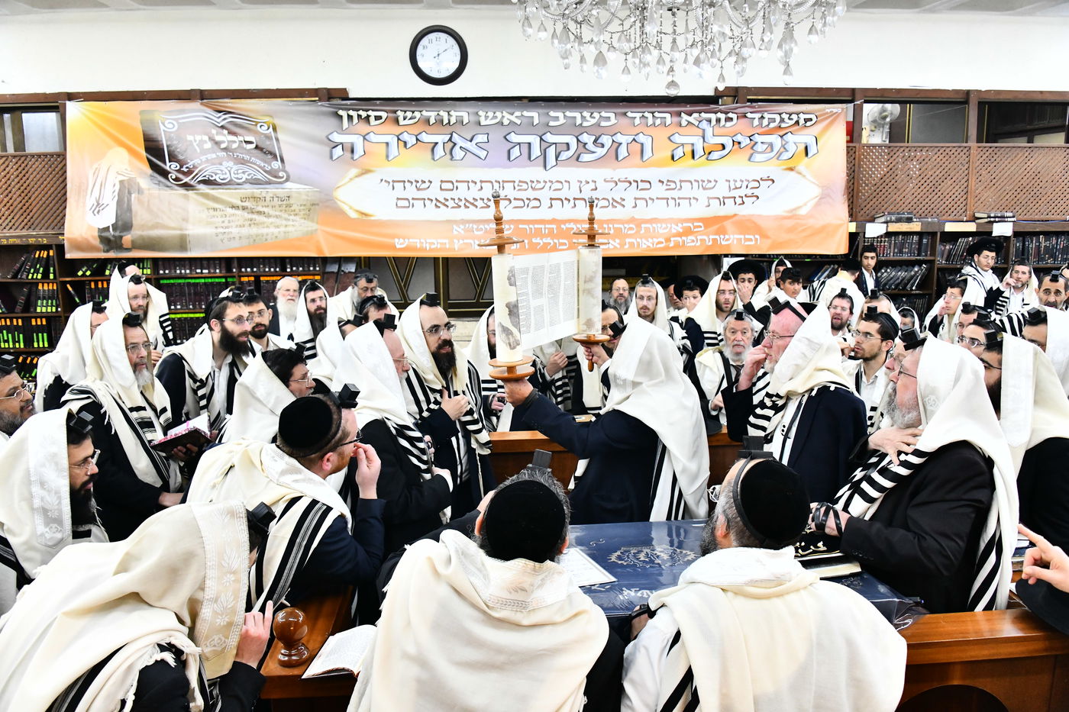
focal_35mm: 28
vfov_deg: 46.4
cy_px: 356
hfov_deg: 65.5
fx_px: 831
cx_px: 534
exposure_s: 1/200
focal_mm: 28
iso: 4000
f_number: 5.6
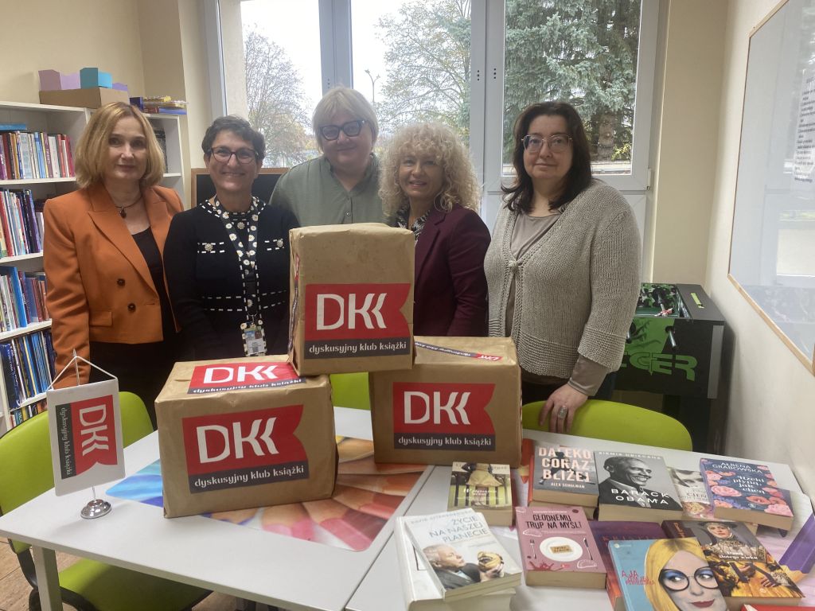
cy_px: 306
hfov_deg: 67.3
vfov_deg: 53.1
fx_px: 612
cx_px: 408
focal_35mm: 26
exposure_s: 1/100
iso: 125
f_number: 1.8
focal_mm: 4.25
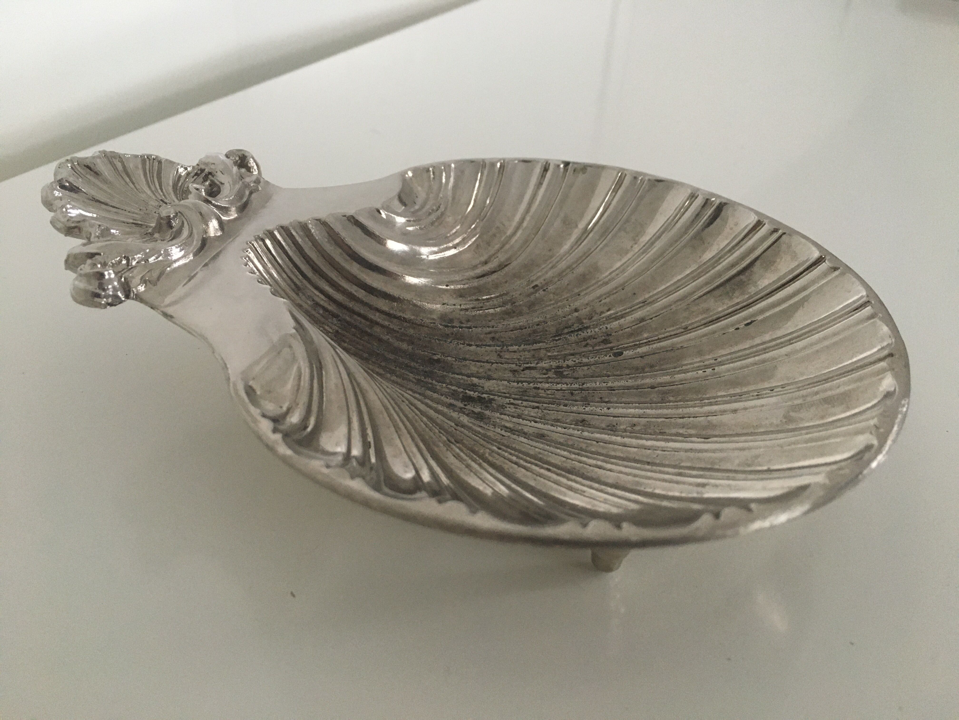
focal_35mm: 29
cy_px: 360
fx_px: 803
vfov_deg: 48.2
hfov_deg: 61.7
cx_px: 480
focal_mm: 4.15
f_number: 2.2
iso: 200
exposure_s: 1/25
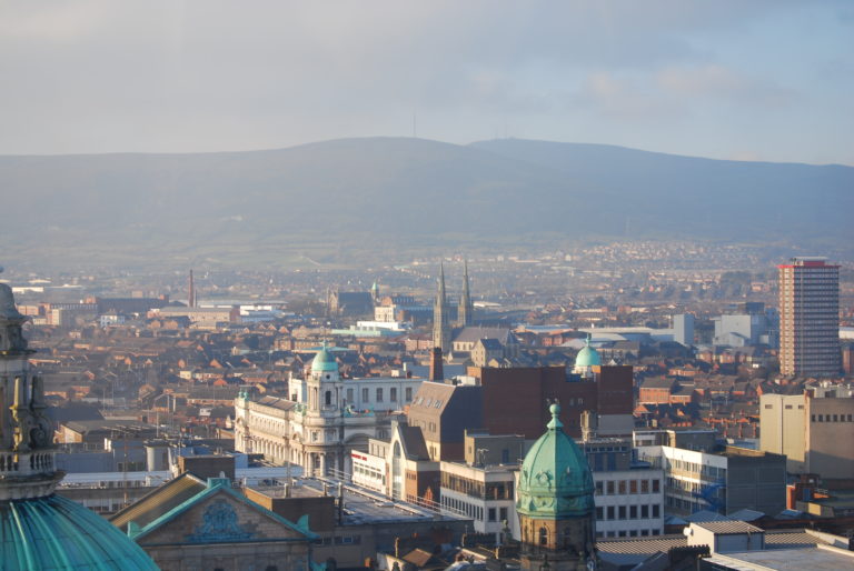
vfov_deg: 16.6
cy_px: 286
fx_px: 1959
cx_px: 427
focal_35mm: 82
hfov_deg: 24.6
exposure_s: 1/125
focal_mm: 55
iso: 100
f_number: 5.6
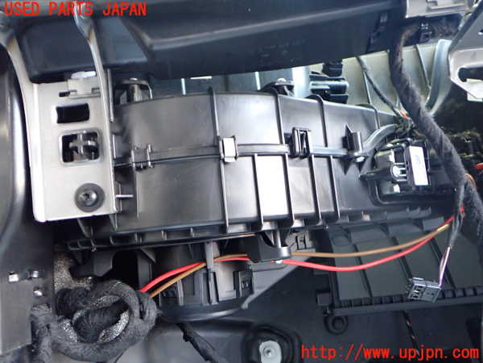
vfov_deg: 46.8
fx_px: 419
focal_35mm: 30
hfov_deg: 60.0
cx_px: 242
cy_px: 182
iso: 640
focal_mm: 5.4
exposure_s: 1/30
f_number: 2.3
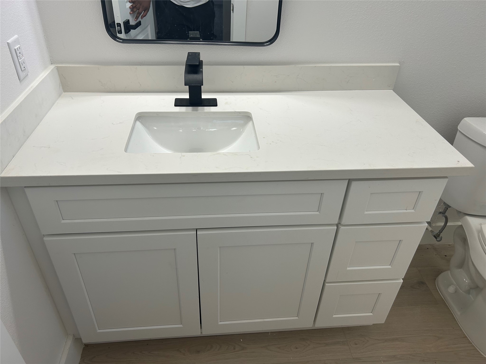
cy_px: 182
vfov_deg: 53.1
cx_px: 243
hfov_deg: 67.3
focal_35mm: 26
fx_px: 365
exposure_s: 1/120
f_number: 1.5
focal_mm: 5.7
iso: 64
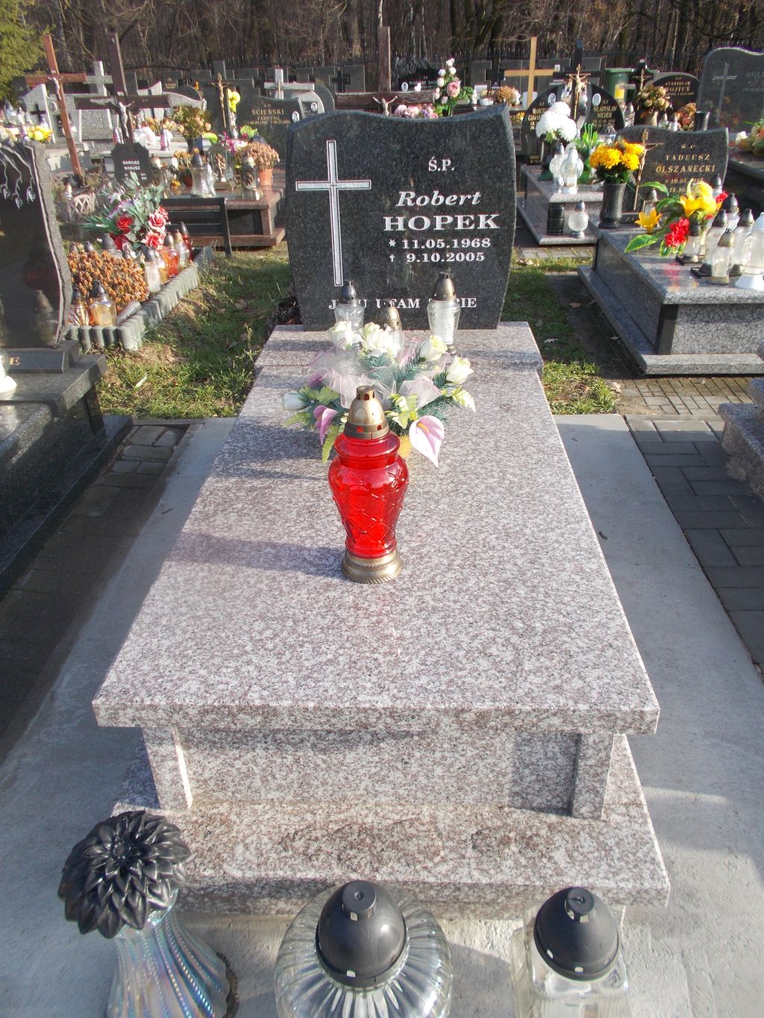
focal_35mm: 26
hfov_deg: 53.1
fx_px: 765
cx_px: 382
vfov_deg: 67.3
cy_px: 509
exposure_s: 1/250
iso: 80
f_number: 3.2
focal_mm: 4.6
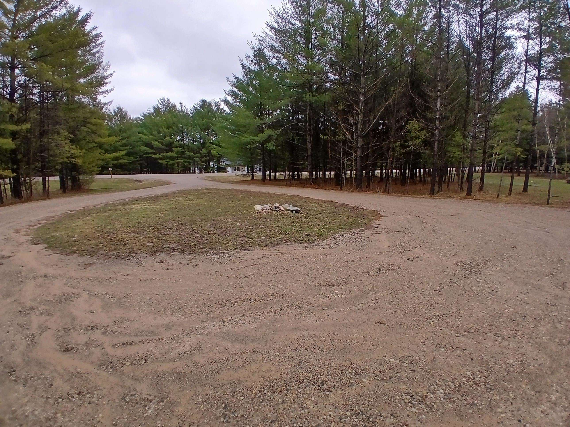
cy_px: 214
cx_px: 285
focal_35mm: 17
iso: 50
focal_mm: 1.4
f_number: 2.2
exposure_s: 1/380
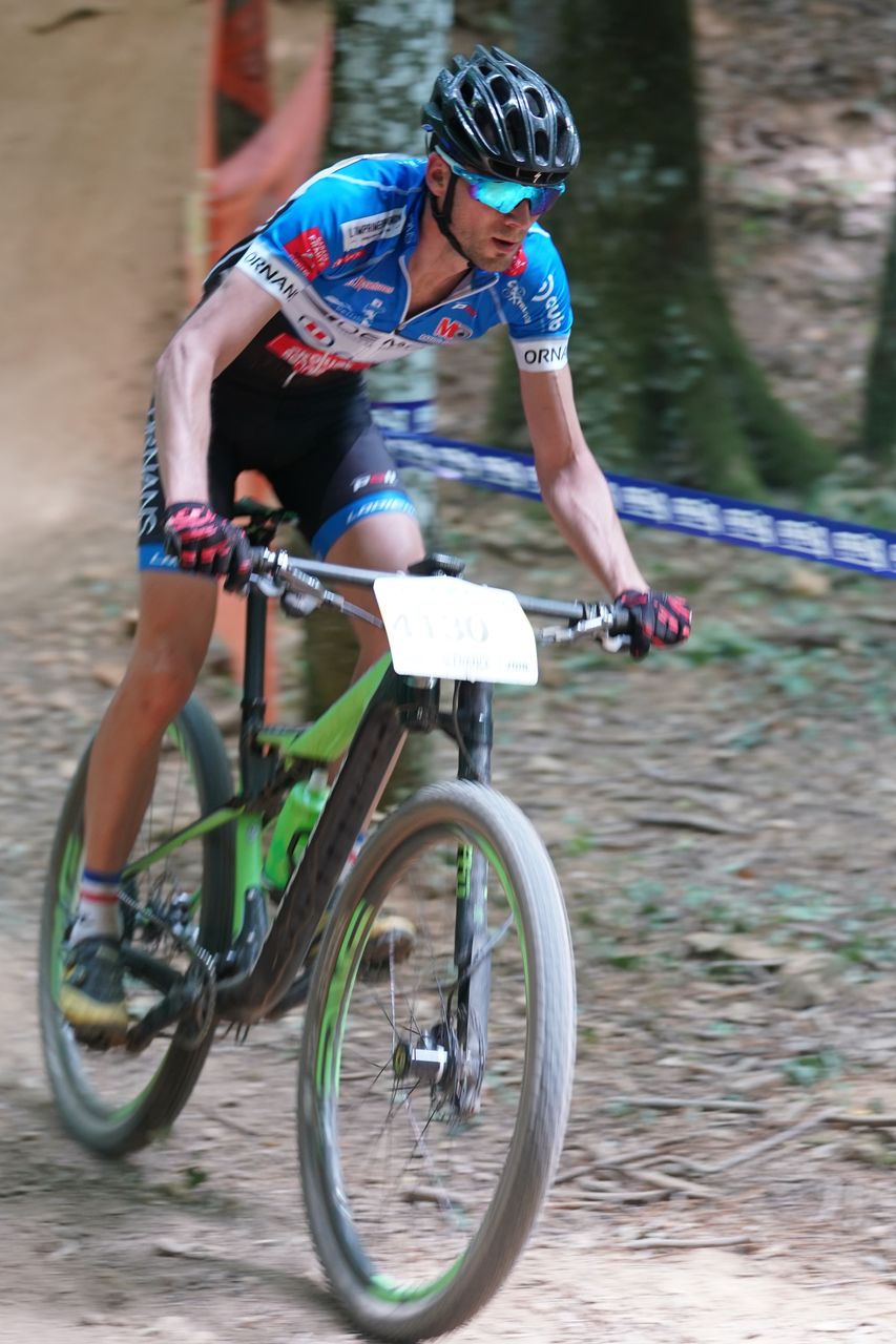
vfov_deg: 19.5
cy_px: 672
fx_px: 3921
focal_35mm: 105
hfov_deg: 13.0
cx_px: 448
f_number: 2.8
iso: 800
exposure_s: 1/125
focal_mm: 70
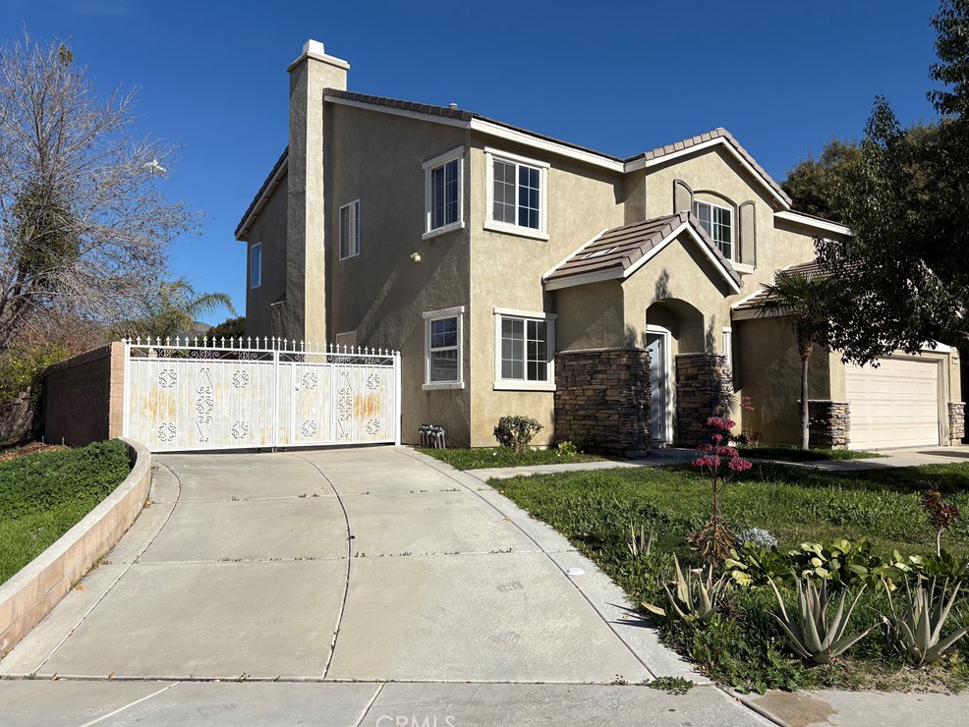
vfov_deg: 51.4
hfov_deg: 65.3
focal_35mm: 27
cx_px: 469
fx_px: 756
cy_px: 362
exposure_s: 1/8850
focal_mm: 5.96
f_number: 1.6
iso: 50
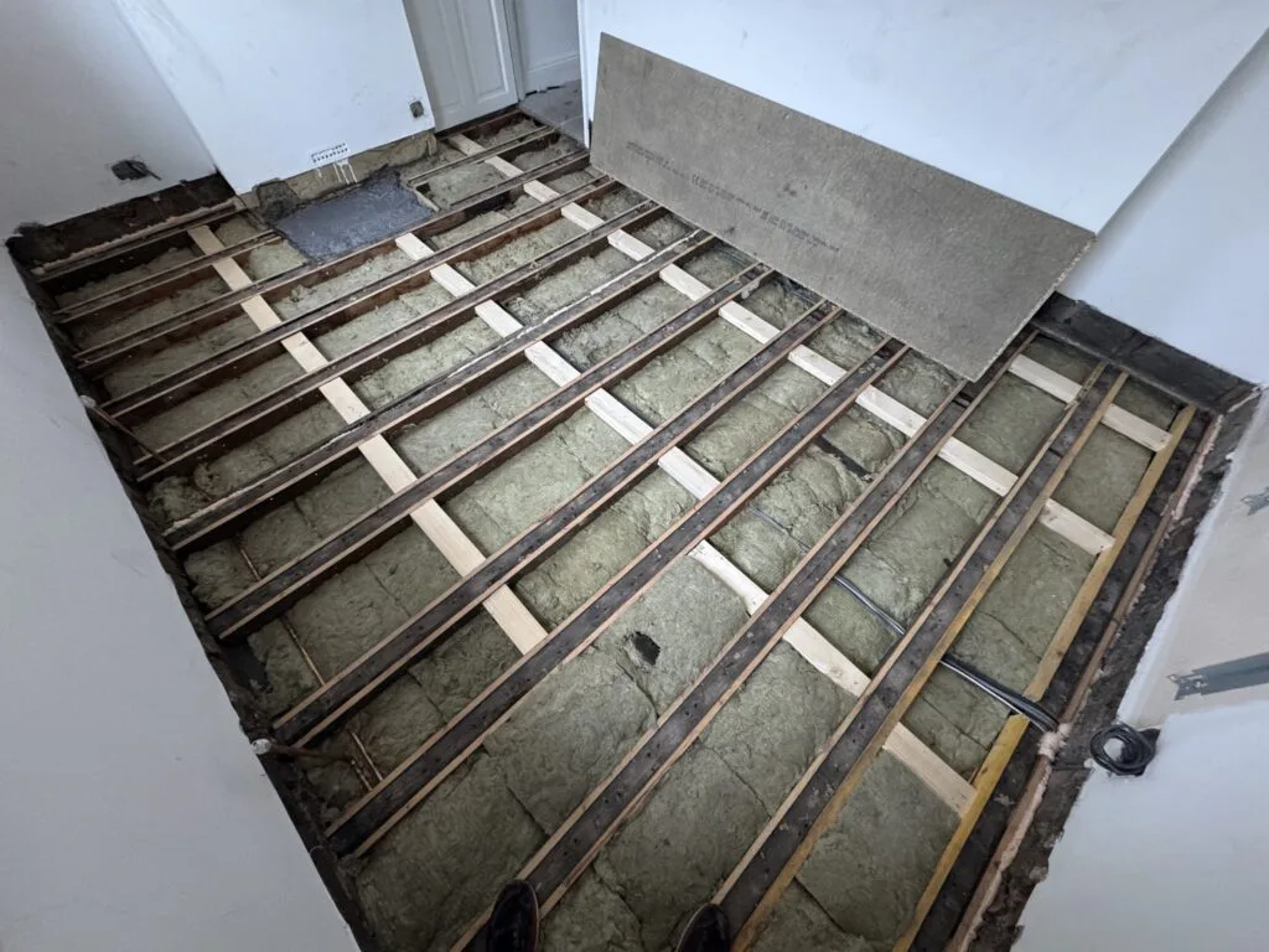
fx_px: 513
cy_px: 476
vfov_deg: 85.7
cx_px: 634
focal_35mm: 14
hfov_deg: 102.1
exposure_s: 1/60
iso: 500
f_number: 2.2
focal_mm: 2.22
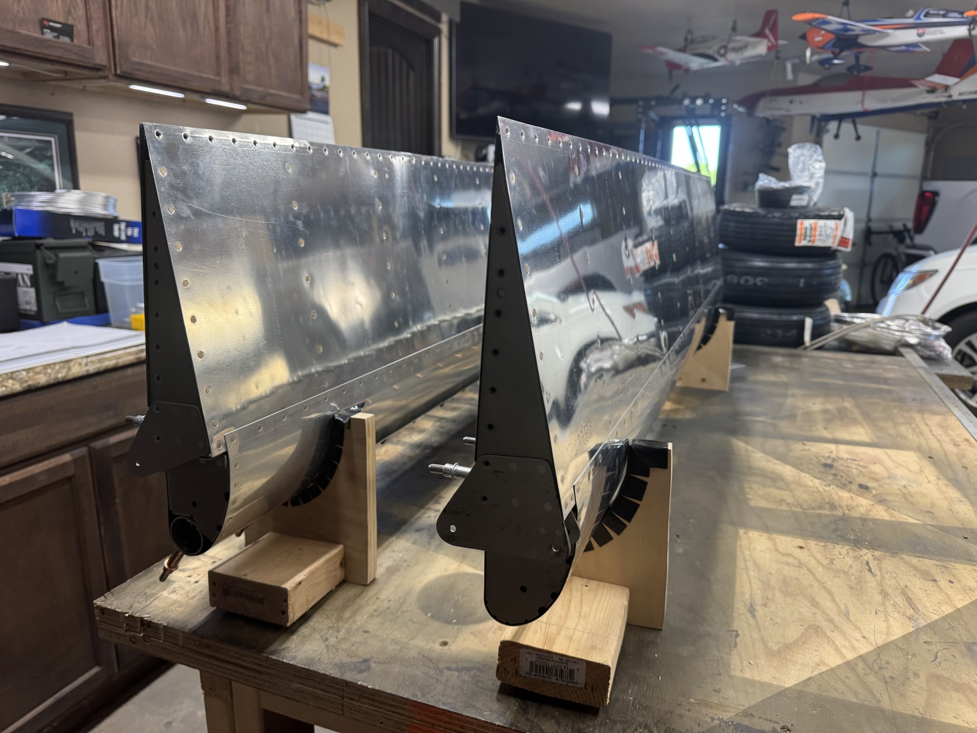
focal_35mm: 24
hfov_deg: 71.6
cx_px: 488
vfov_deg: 56.8
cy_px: 366
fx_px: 677
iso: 200
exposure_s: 1/120
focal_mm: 6.76
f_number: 1.78
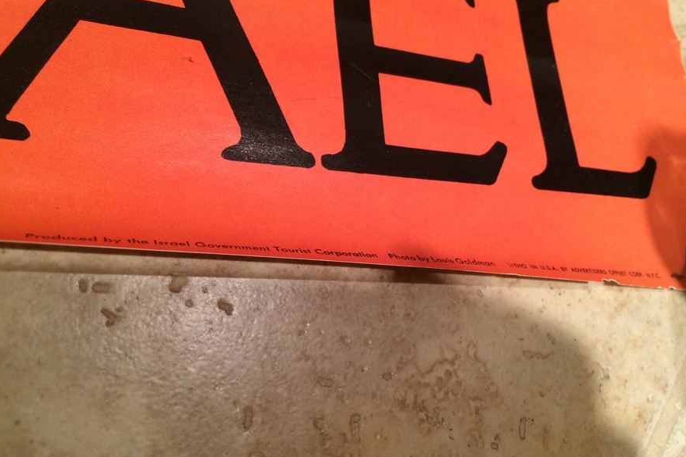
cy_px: 225
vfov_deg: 41.1
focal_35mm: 32
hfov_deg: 58.7
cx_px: 343
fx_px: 610
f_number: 2.2
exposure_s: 1/30
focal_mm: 4.12
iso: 125
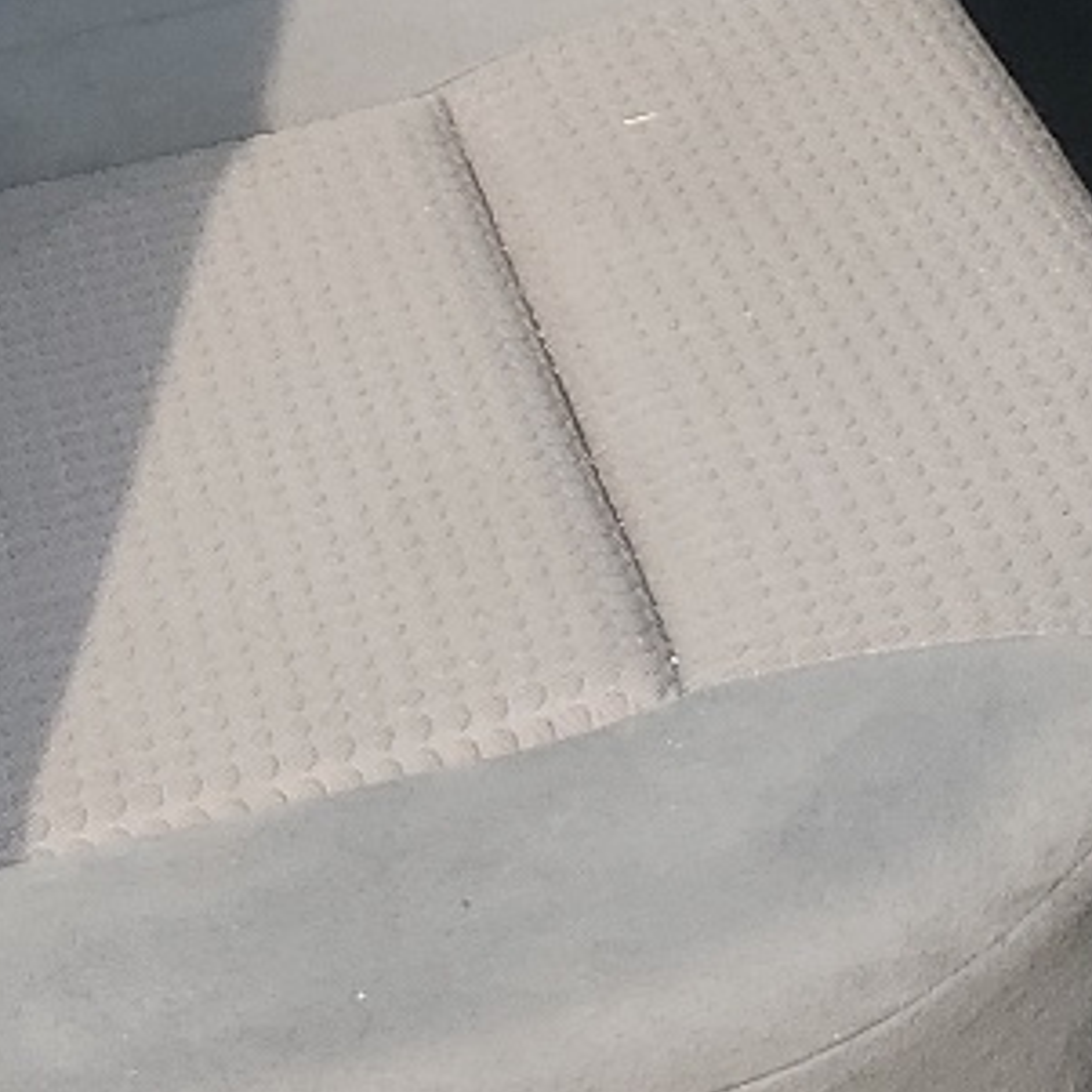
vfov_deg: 13.6
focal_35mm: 122
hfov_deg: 14.0
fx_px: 4354
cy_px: -417
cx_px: -131
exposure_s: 1/769
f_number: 1.5
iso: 50
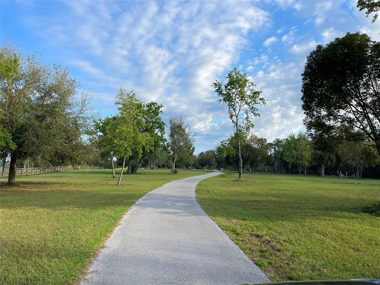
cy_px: 142
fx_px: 285
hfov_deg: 67.3
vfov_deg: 53.1
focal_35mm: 26
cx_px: 190
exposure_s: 1/2660
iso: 50
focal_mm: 5.1
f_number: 1.6
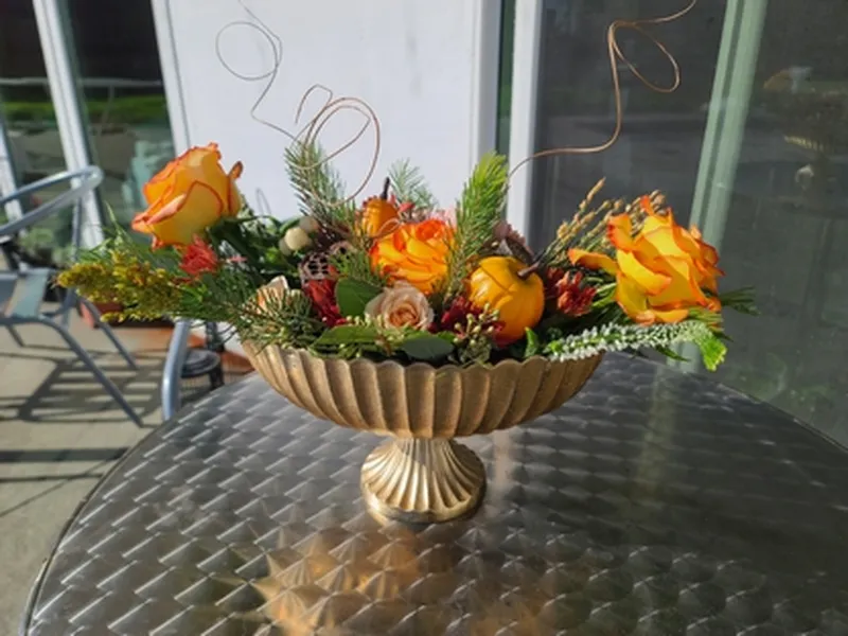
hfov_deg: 69.4
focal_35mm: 25
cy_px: 318
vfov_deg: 54.9
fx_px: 612
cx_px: 424
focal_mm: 7
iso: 16
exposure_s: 1/1437
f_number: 1.8
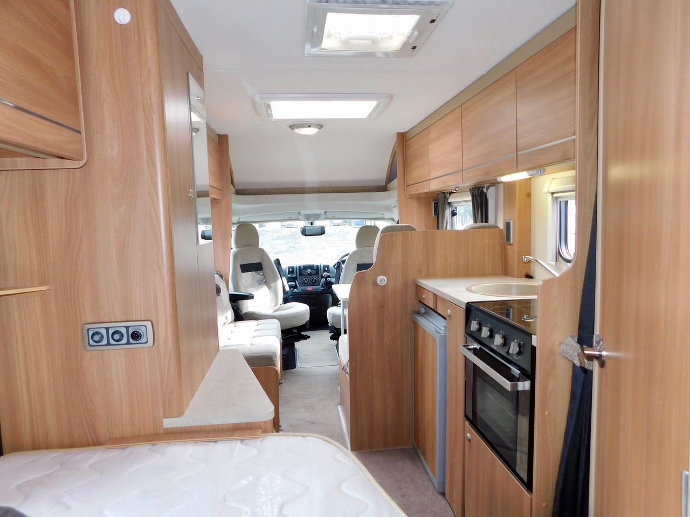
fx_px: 458
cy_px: 258
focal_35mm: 23
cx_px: 345
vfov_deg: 58.9
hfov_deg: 73.9
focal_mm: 4
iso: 180
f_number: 3
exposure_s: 1/30
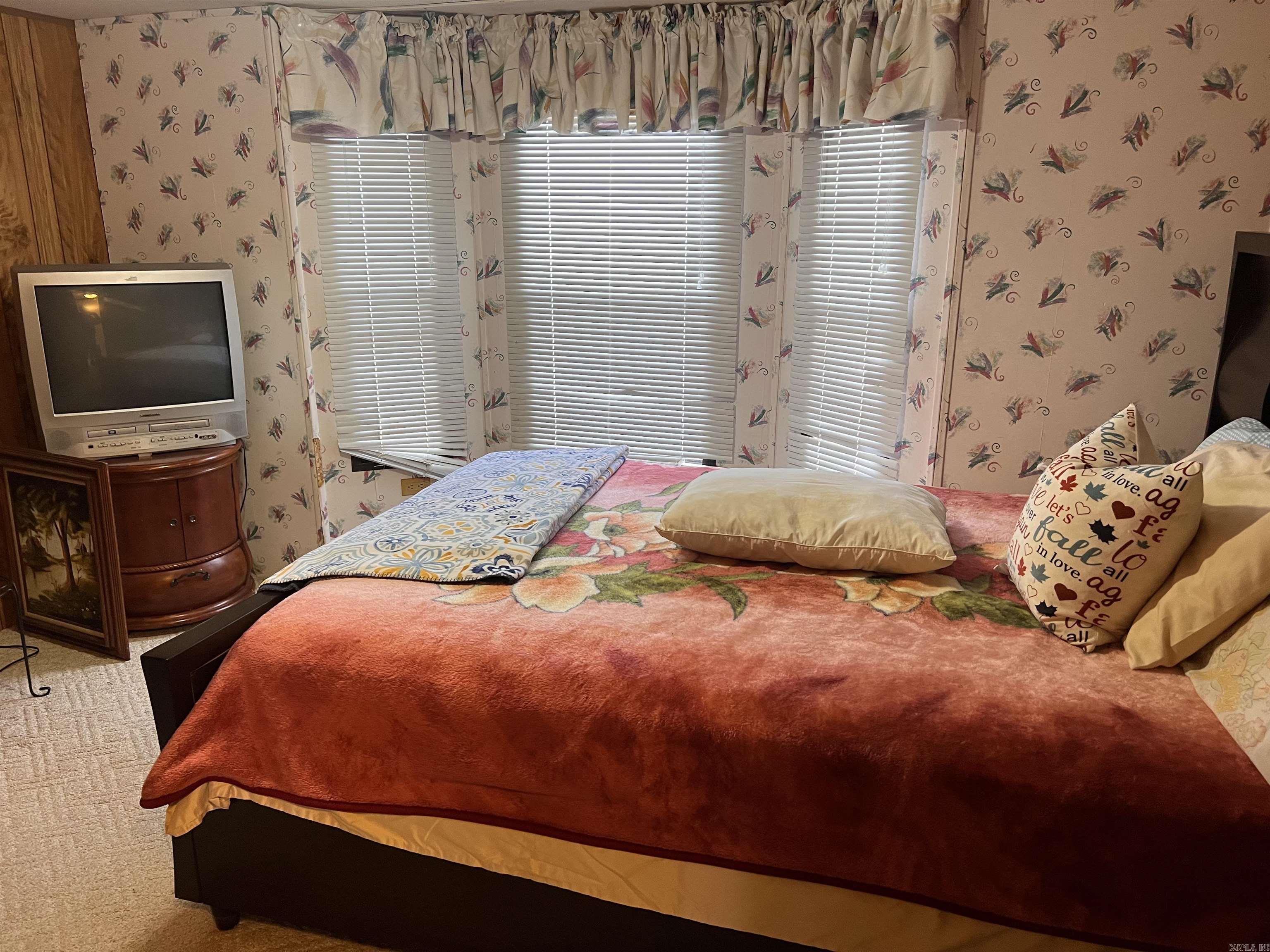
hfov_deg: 67.3
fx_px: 954
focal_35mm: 26
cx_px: 635
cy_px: 476
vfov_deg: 53.1
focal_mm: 5.7
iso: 100
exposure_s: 1/60
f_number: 1.5
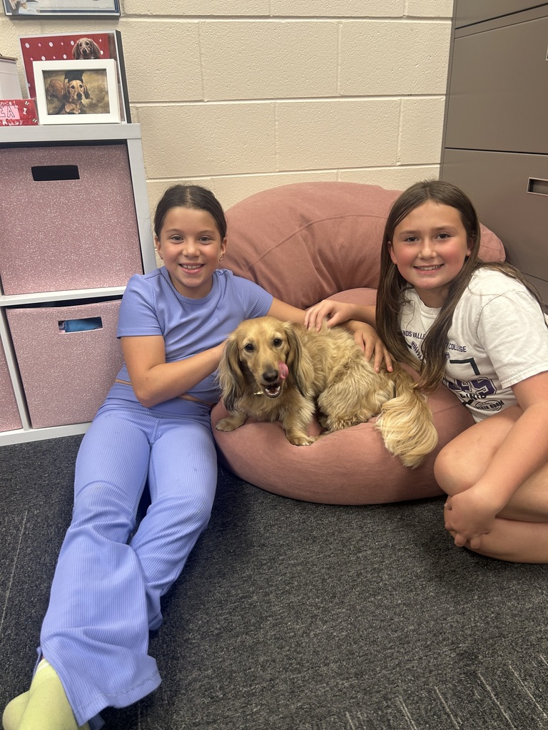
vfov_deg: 67.3
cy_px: 365
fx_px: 549
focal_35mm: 26
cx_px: 274
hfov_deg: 53.1
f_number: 1.5
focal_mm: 5.7
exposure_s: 1/60
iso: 80
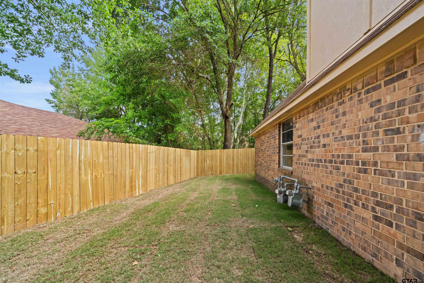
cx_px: 212
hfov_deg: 112.6
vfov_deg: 90.0
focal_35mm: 12
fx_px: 141
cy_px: 142
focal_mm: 12
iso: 400
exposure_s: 1/25
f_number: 9
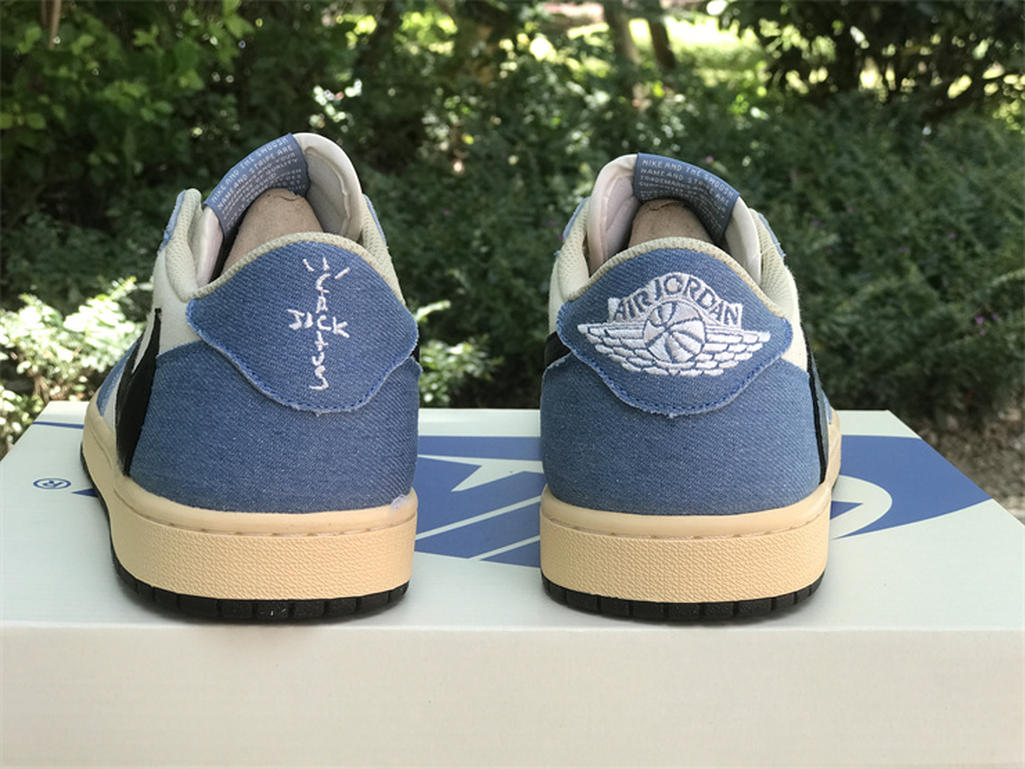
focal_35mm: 57
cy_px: 384
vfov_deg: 25.7
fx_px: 1688
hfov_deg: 33.8
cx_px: 512
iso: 20
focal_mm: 6.6
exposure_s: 1/50
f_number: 2.8
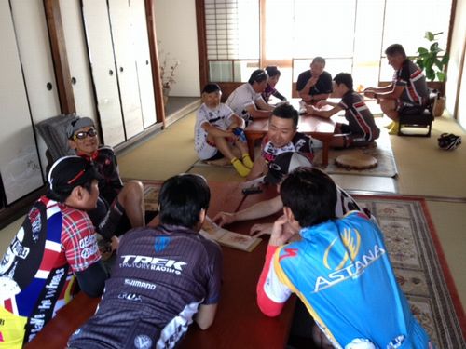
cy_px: 174
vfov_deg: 40.7
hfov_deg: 52.6
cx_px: 233
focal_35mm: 35
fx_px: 471
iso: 100
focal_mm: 4.28
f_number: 2.4
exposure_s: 1/20
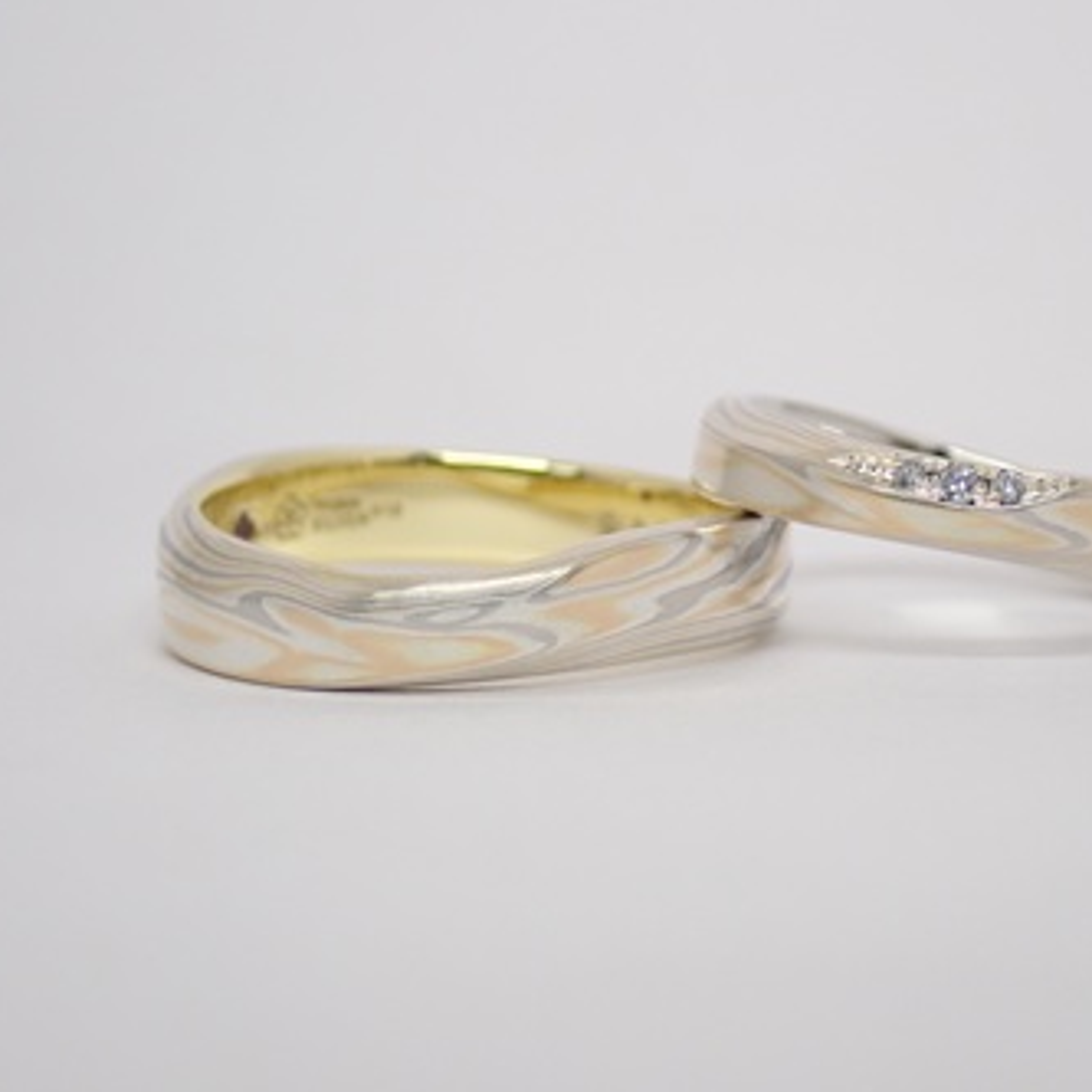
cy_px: 543
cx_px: 692
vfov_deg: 18.9
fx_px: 3284
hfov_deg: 18.8
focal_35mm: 92
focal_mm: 13.65
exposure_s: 1/160
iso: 200
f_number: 4.1
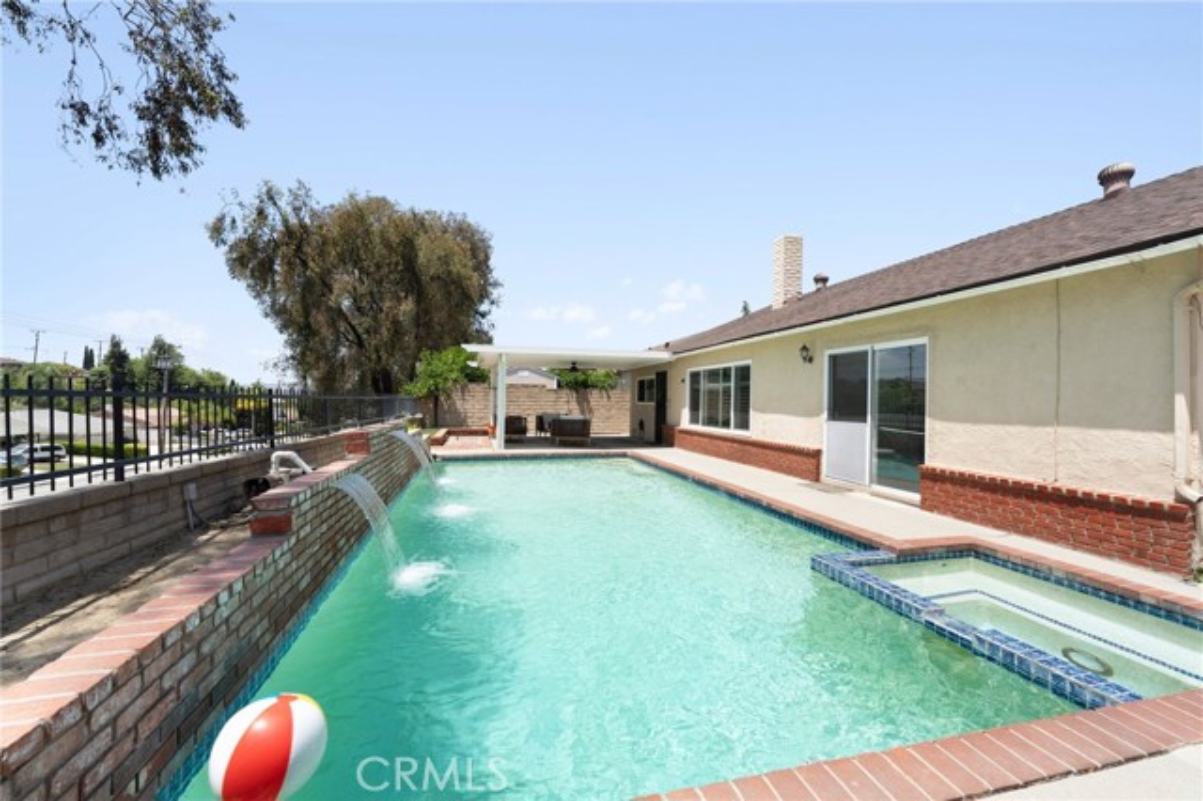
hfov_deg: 104.3
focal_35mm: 14
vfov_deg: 81.1
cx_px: 602
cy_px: 400
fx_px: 468
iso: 400
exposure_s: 1/250
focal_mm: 14
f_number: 7.1
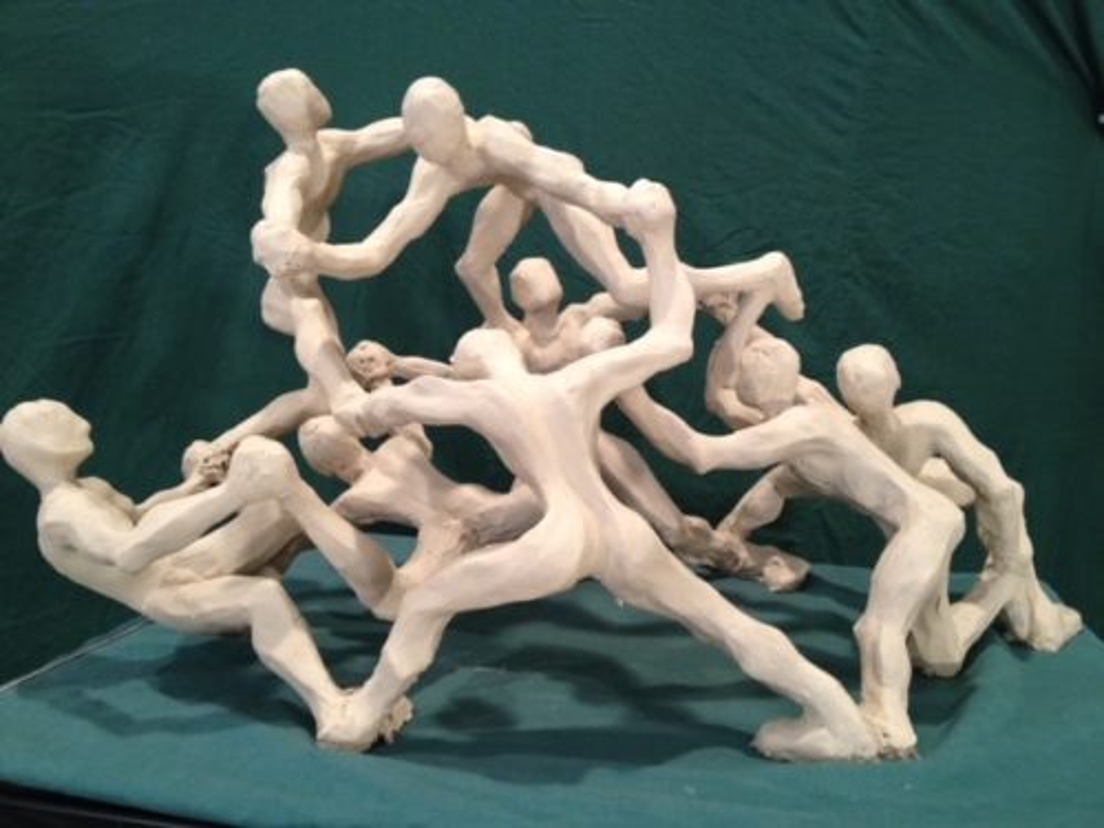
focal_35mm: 35
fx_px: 1116
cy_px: 414
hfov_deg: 52.6
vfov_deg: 40.7
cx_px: 552
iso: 200
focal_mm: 4.28
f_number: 2.4
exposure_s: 1/20
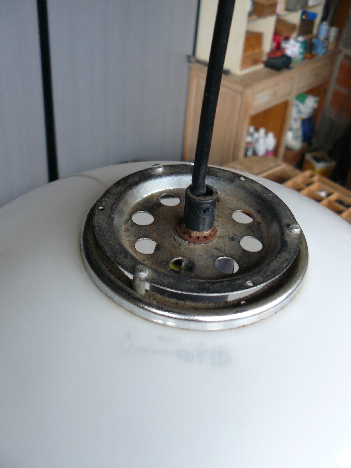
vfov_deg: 51.4
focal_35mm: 36
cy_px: 234
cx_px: 176
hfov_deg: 39.7
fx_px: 487
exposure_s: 1/40
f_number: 2.8
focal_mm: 6
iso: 100
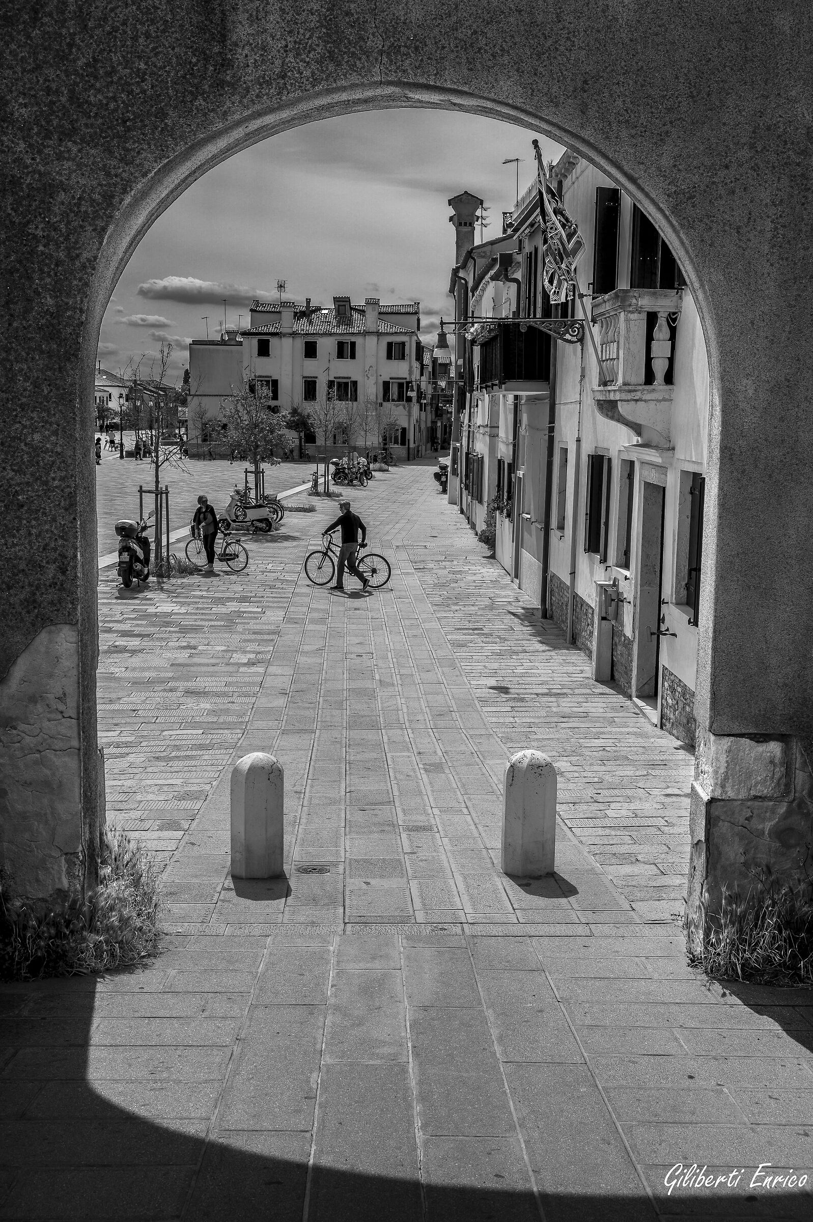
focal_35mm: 38
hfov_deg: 35.0
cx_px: 406
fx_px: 1289
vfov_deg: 50.7
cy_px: 611
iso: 100
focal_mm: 38
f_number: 9
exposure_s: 1/500
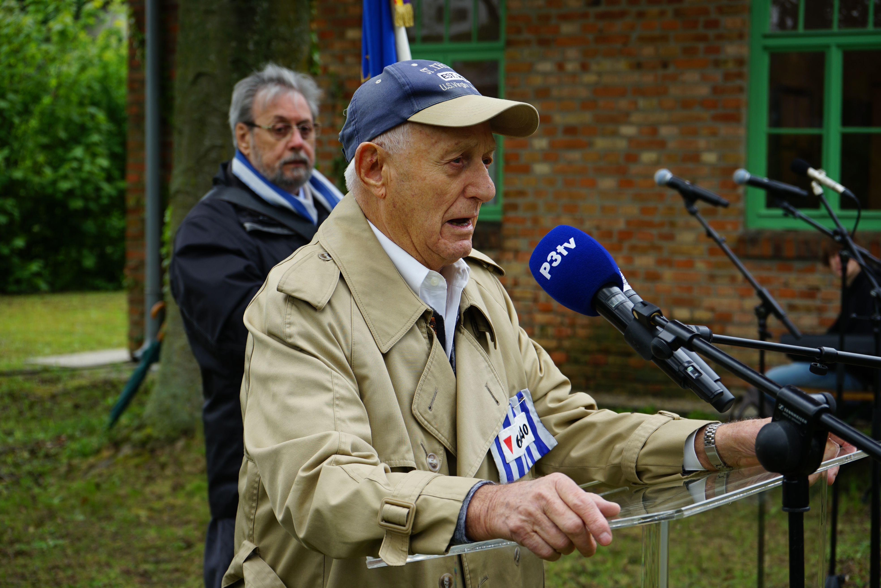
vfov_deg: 19.5
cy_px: 294
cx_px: 440
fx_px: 1713
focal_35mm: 70
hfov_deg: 28.8
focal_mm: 70
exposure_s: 1/100
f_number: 6.3
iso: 100
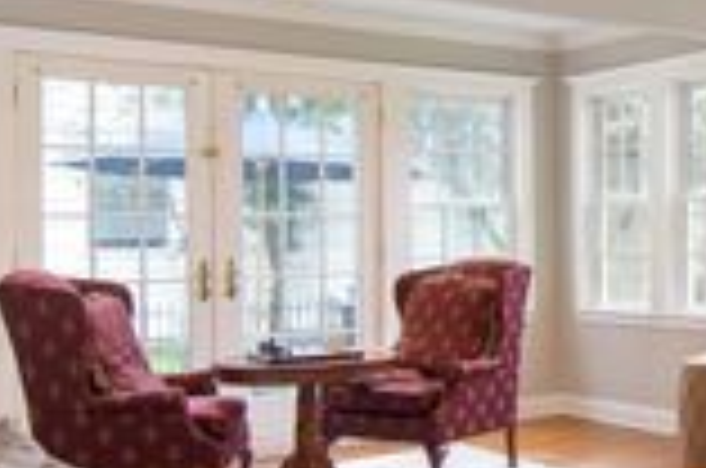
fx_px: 1029
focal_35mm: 53
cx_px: 877
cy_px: 259
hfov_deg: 31.0
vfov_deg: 25.6
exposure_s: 1/80
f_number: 8
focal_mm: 11
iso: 1000
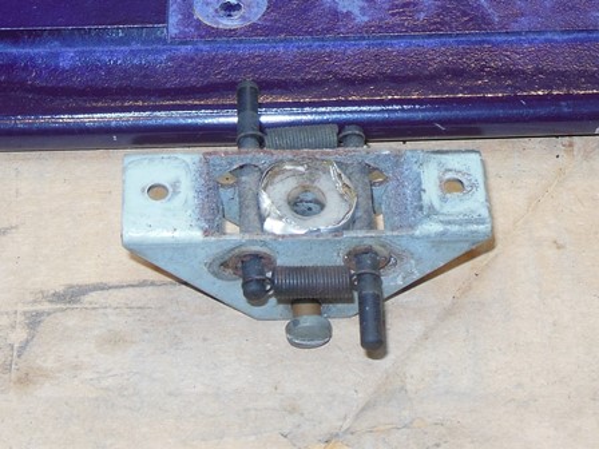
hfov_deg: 43.9
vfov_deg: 33.6
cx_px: 300
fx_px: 744
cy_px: 224
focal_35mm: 43
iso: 125
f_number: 3.8
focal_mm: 7.7
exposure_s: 1/30
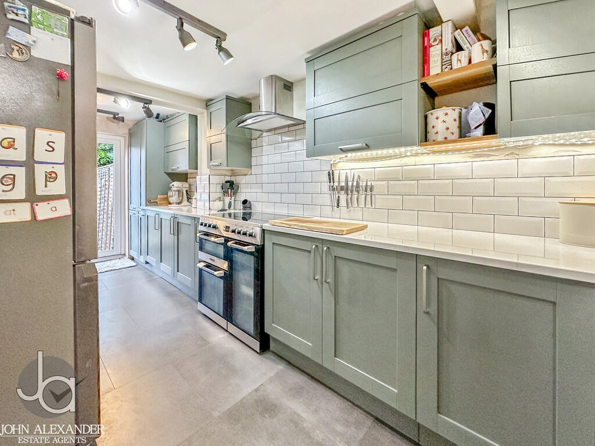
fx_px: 241
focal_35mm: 14
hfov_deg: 102.1
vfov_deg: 85.7
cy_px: 223
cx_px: 298
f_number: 2.2
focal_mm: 2.22
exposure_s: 1/100
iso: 250
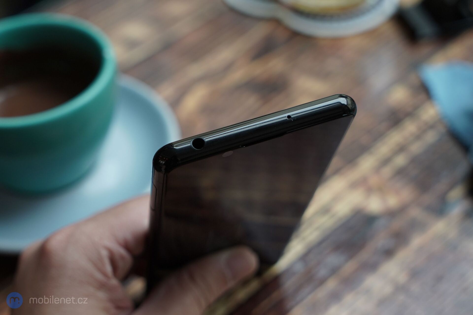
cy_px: 158
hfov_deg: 47.4
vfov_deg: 32.6
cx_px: 236
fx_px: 539
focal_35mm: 41
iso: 640
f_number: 4.5
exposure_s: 1/200
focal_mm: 41
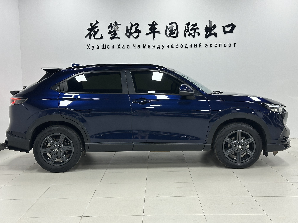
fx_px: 413
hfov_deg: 39.7
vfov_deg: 30.3
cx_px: 149
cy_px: 112
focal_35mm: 48
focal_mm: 6.86
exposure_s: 1/100
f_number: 1.78
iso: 64
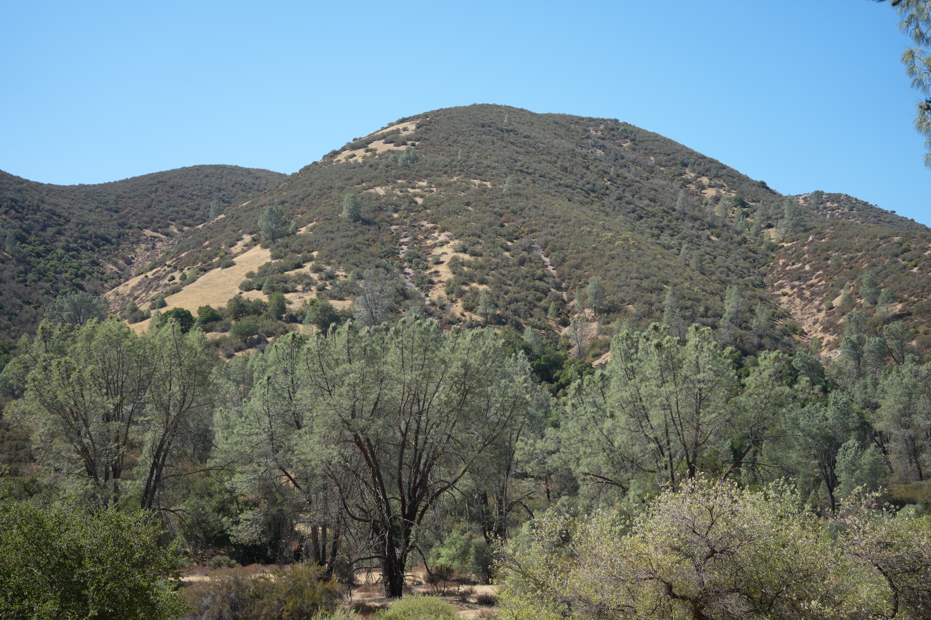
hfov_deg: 39.6
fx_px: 1293
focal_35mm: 50
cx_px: 466
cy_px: 310
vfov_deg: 27.0
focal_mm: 50
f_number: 4.5
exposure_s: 1/1000
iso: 250
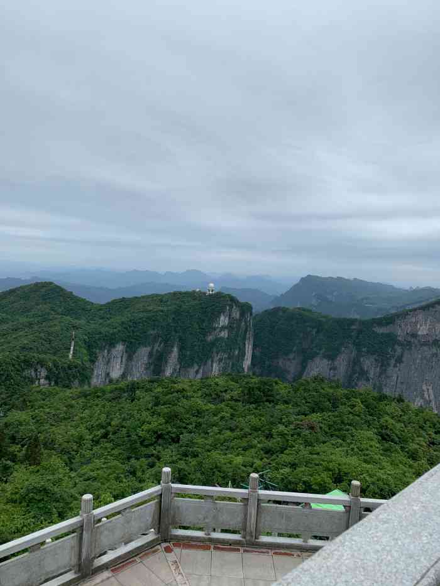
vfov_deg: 67.3
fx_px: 441
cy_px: 293
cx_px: 220
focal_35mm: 26
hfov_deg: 53.1
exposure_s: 1/1992
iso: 25
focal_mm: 4.25
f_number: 1.8
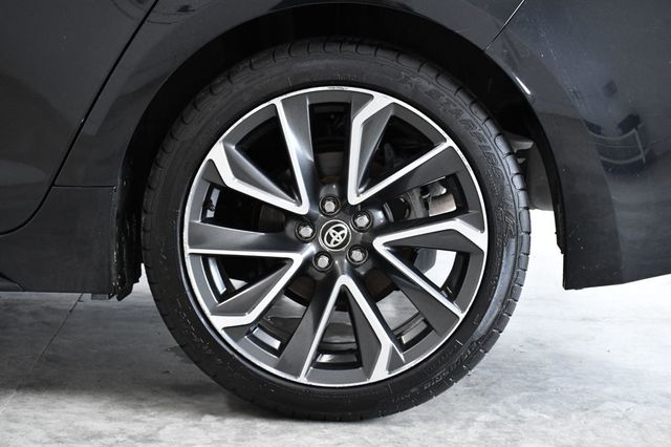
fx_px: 1341
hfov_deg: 28.1
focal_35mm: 72
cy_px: 224
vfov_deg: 18.9
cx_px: 336
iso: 2500
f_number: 8
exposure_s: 1/250
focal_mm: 48
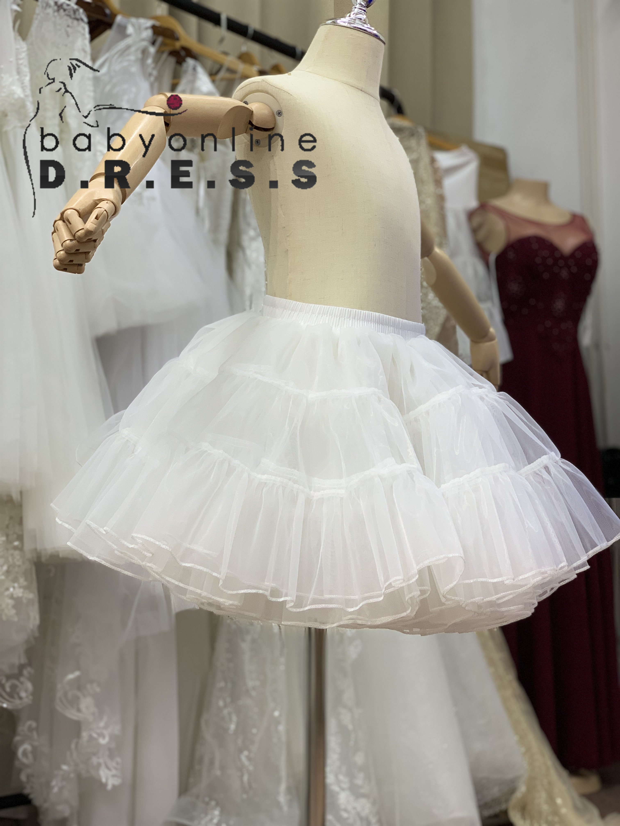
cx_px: 310
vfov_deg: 36.8
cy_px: 413
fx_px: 1242
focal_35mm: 52
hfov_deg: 28.0
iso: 64
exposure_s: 1/122
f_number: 2.4
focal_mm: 6
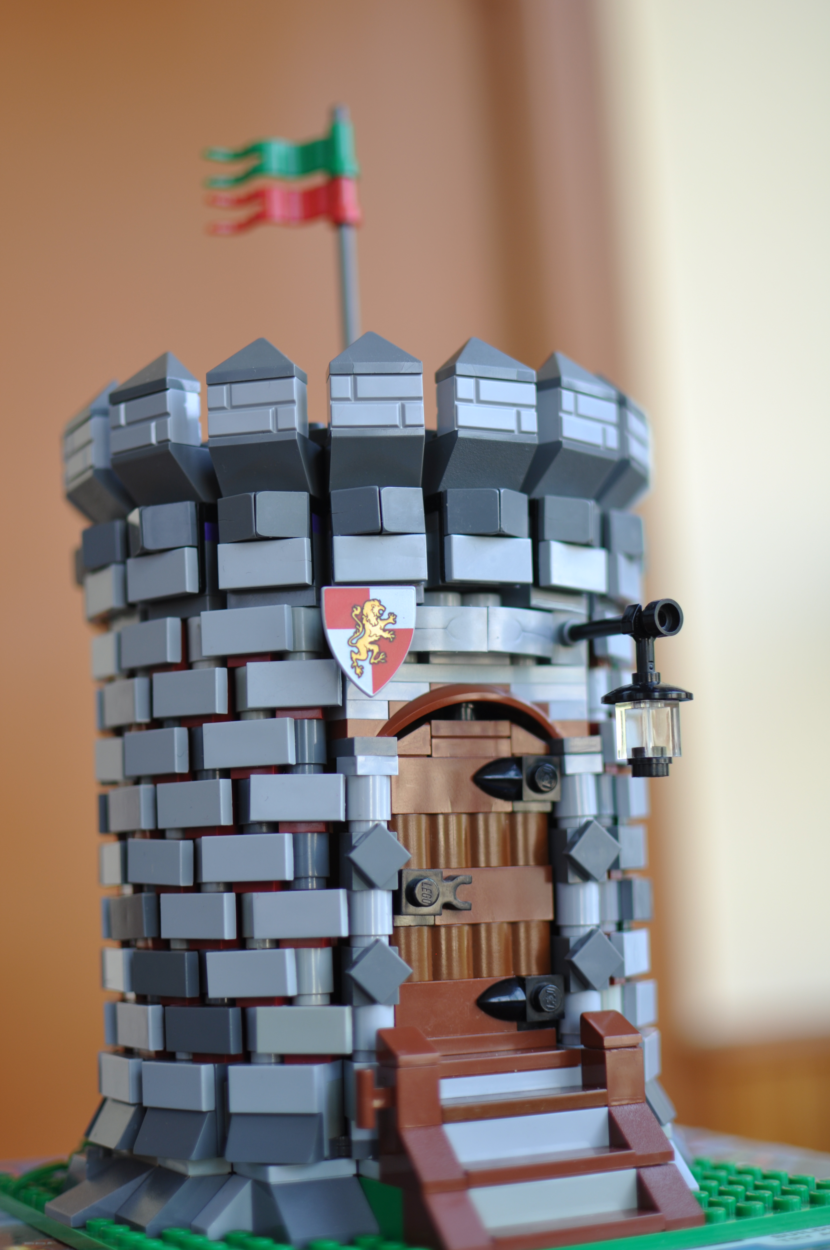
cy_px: 625
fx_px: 1820
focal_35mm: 52
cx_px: 415
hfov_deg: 25.7
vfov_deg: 37.9
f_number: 2
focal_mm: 35
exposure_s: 1/125
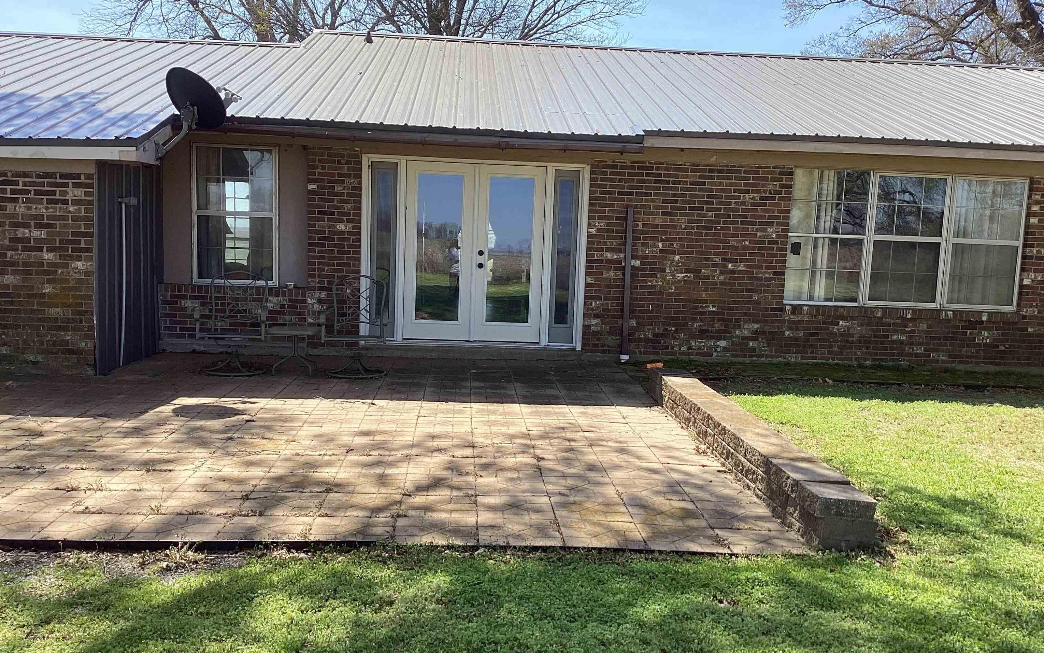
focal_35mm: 33
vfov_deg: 38.3
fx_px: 939
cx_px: 522
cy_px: 352
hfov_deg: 58.1
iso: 25
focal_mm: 3.3
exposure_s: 1/612
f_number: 2.4
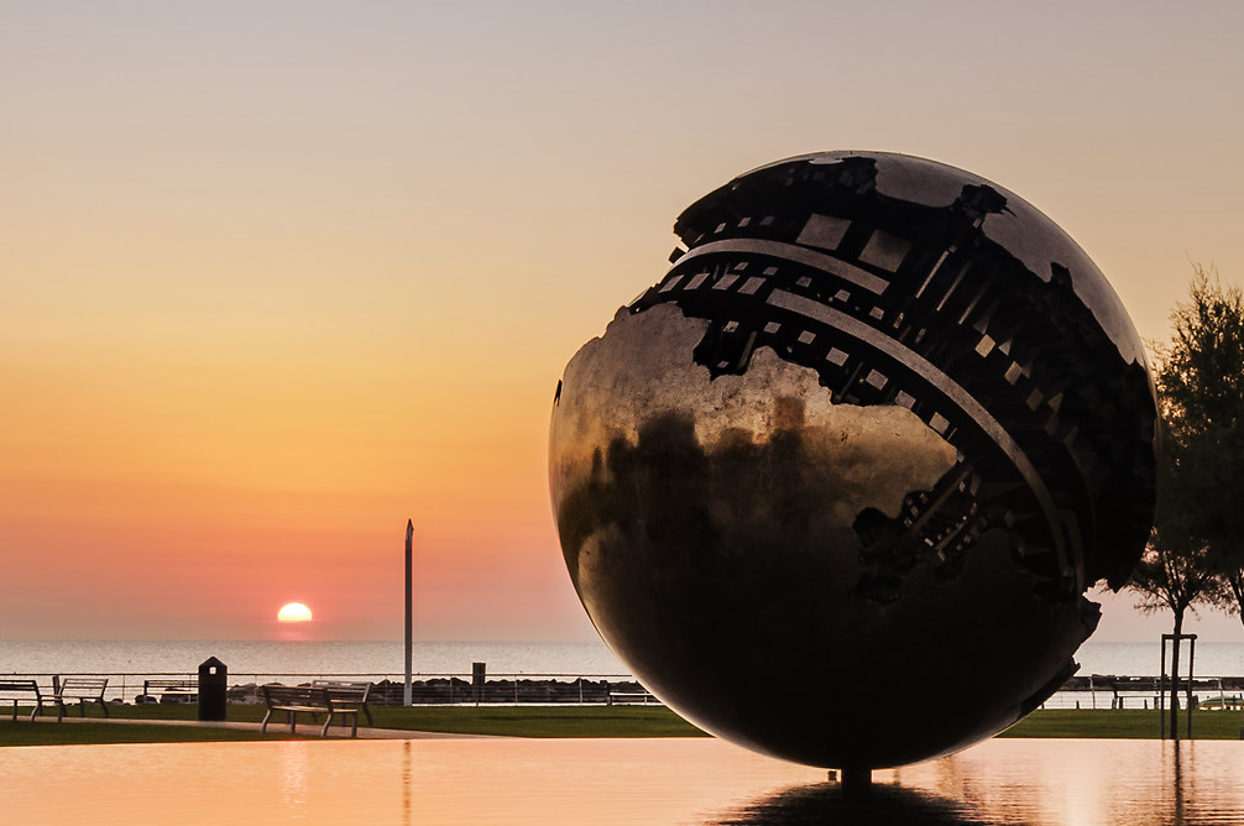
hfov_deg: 21.8
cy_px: 353
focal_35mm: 93
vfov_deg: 14.7
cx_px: 859
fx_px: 3209
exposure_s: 1/10
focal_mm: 26
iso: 100
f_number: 14
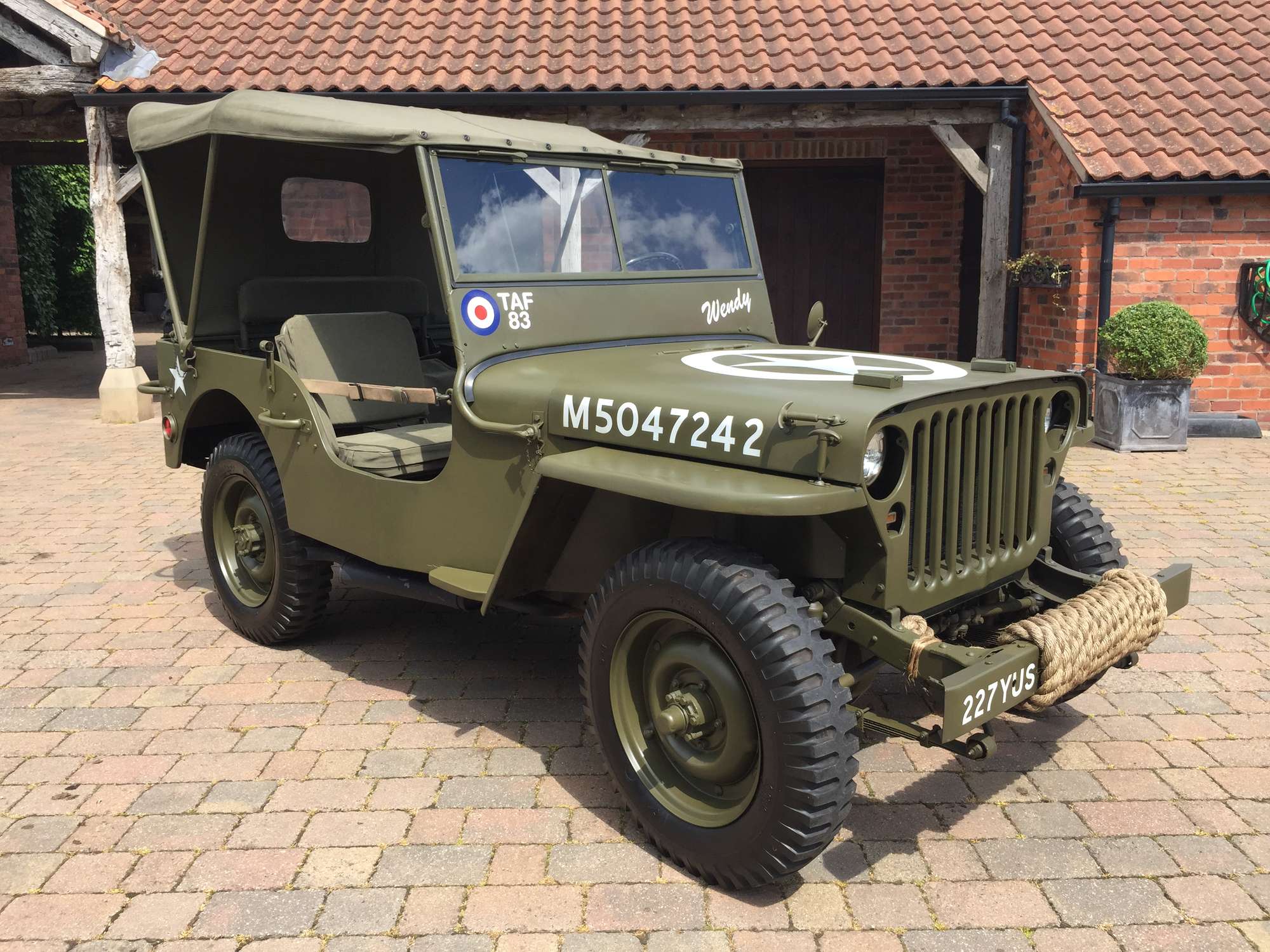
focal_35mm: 29
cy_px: 476
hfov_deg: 61.7
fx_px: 1064
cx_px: 635
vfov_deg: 48.2
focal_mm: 4.15
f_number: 2.2
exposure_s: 1/898
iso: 32
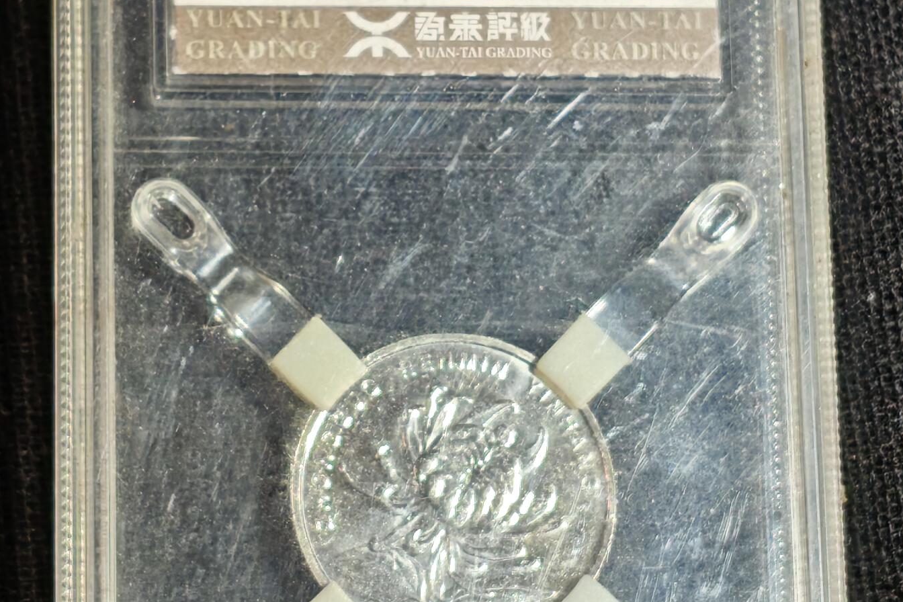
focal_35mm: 149
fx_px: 3737
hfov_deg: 13.8
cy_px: 310
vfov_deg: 9.2
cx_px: 452
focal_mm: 4.94
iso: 50
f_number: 1.5
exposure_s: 1/334
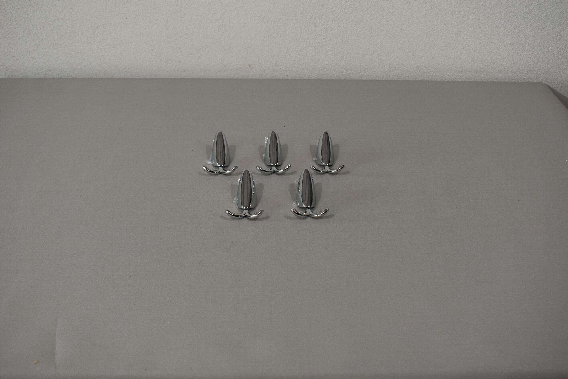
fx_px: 592
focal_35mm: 38
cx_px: 284
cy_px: 190
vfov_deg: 35.5
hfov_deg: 51.3
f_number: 5.6
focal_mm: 25
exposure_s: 1/125
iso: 250
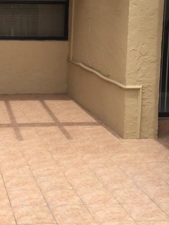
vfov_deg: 27.9
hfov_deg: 20.7
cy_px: 66
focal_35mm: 69
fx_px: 449
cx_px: 4
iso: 25
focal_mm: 3.3
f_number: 2.4
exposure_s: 1/608
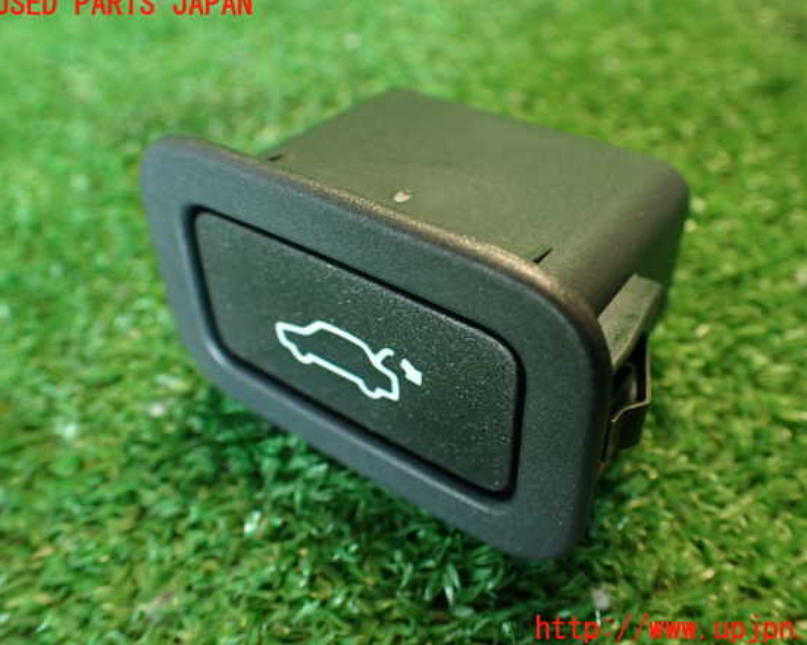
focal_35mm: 32
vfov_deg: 45.8
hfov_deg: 55.6
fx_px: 764
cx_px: 426
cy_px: 317
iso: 400
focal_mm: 5.4
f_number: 2.3
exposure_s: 1/30
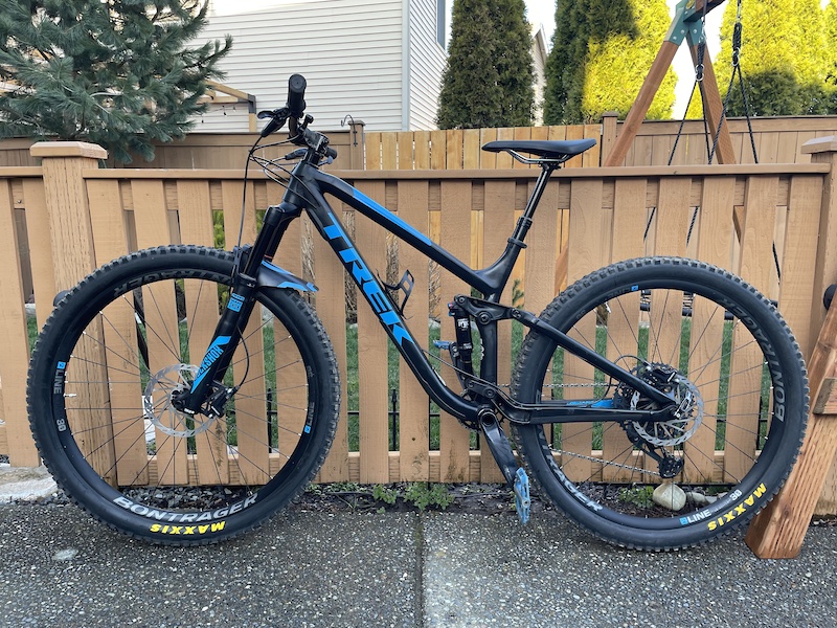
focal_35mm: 26
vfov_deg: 53.1
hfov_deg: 67.3
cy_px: 314
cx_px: 418
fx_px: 629
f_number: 1.6
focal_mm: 4.2
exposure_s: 1/121
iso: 40
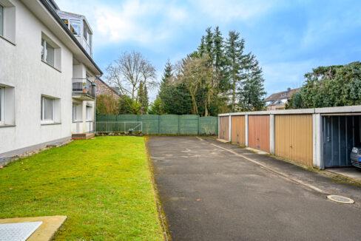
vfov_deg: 60.8
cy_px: 120
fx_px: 206
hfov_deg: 82.5
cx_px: 180
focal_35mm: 20
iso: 250
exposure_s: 1/250
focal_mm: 20.5
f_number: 9
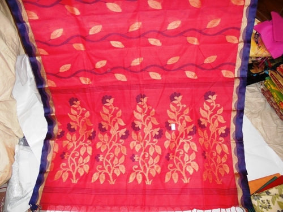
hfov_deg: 67.3
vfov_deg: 53.1
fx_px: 213
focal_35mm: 26
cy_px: 106
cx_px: 142
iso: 200
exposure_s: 1/25
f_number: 3.2
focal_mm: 4.6
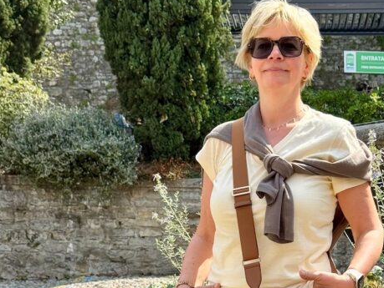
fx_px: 1188
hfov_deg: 18.3
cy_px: 363
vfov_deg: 13.4
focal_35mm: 107
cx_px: 266
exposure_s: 1/1724
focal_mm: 6.76
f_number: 1.78
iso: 64
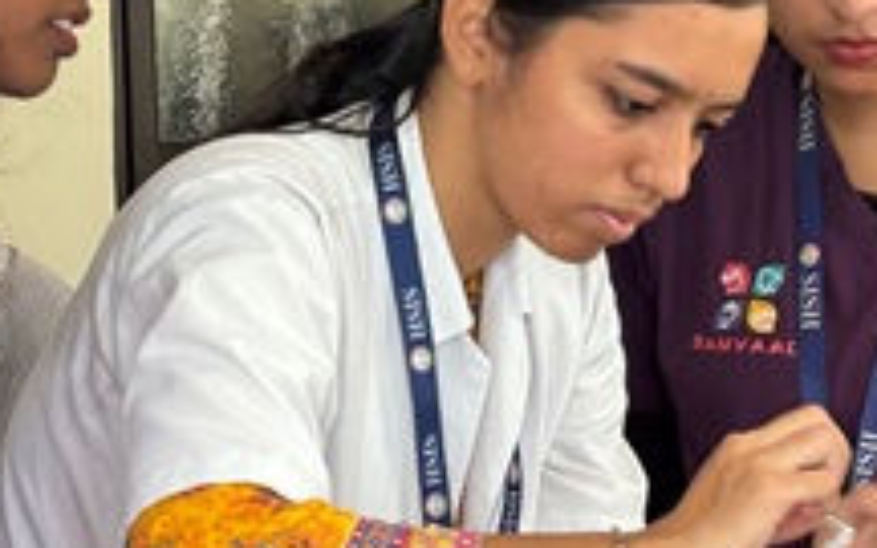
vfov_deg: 8.0
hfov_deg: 12.8
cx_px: 662
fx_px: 3896
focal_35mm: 163
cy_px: 507
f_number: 1.6
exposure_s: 1/50
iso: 80
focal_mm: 5.96
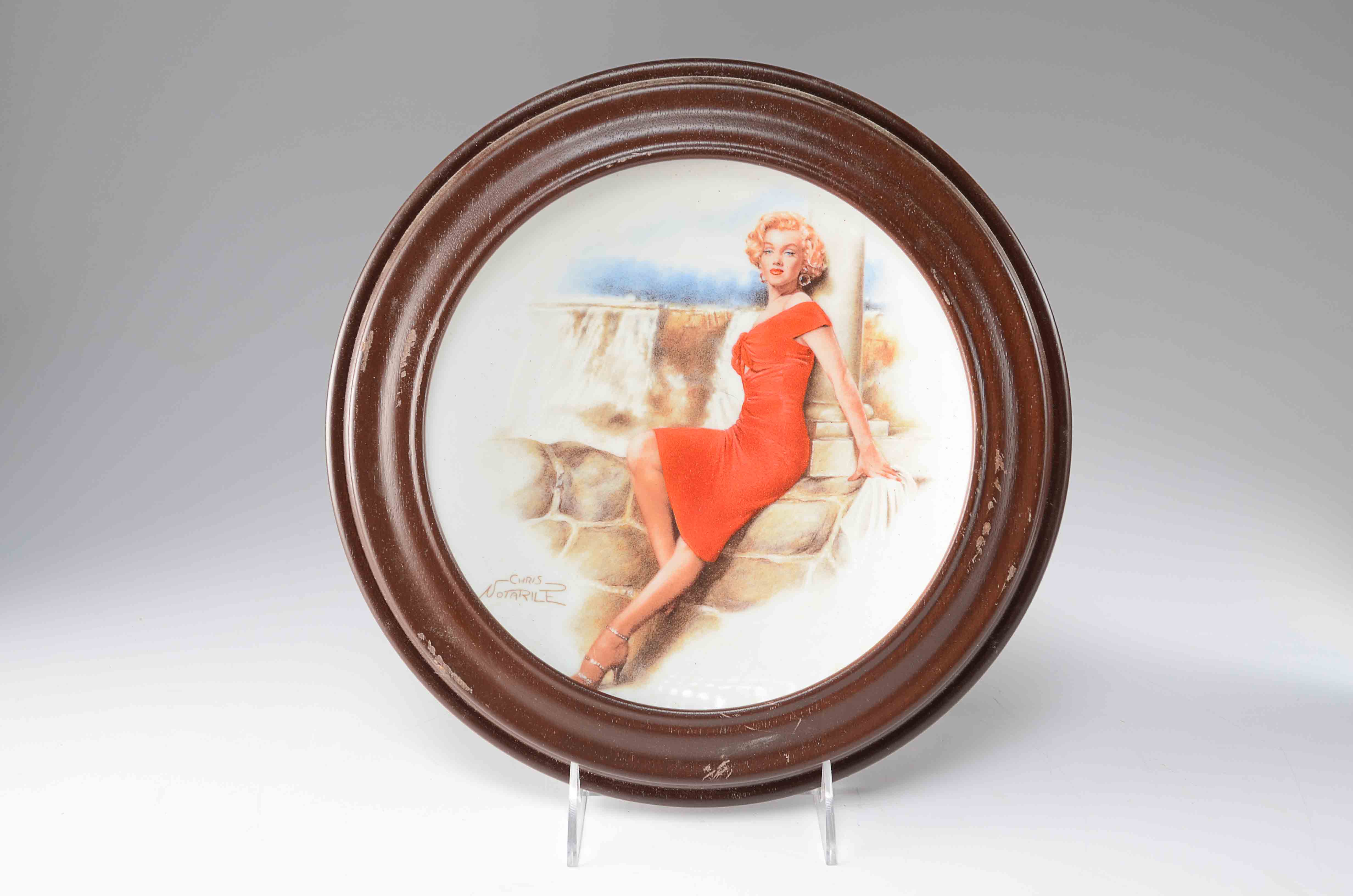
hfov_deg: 53.2
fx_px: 1350
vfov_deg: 36.7
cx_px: 676
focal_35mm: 36
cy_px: 448
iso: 100
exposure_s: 1/80
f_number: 6.3
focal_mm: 24
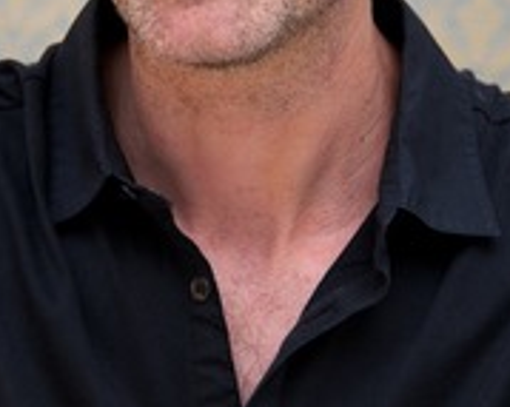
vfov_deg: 4.3
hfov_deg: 5.4
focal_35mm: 357
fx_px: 5386
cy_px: 20
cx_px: 219
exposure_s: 1/60
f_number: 5.6
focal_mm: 170
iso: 640
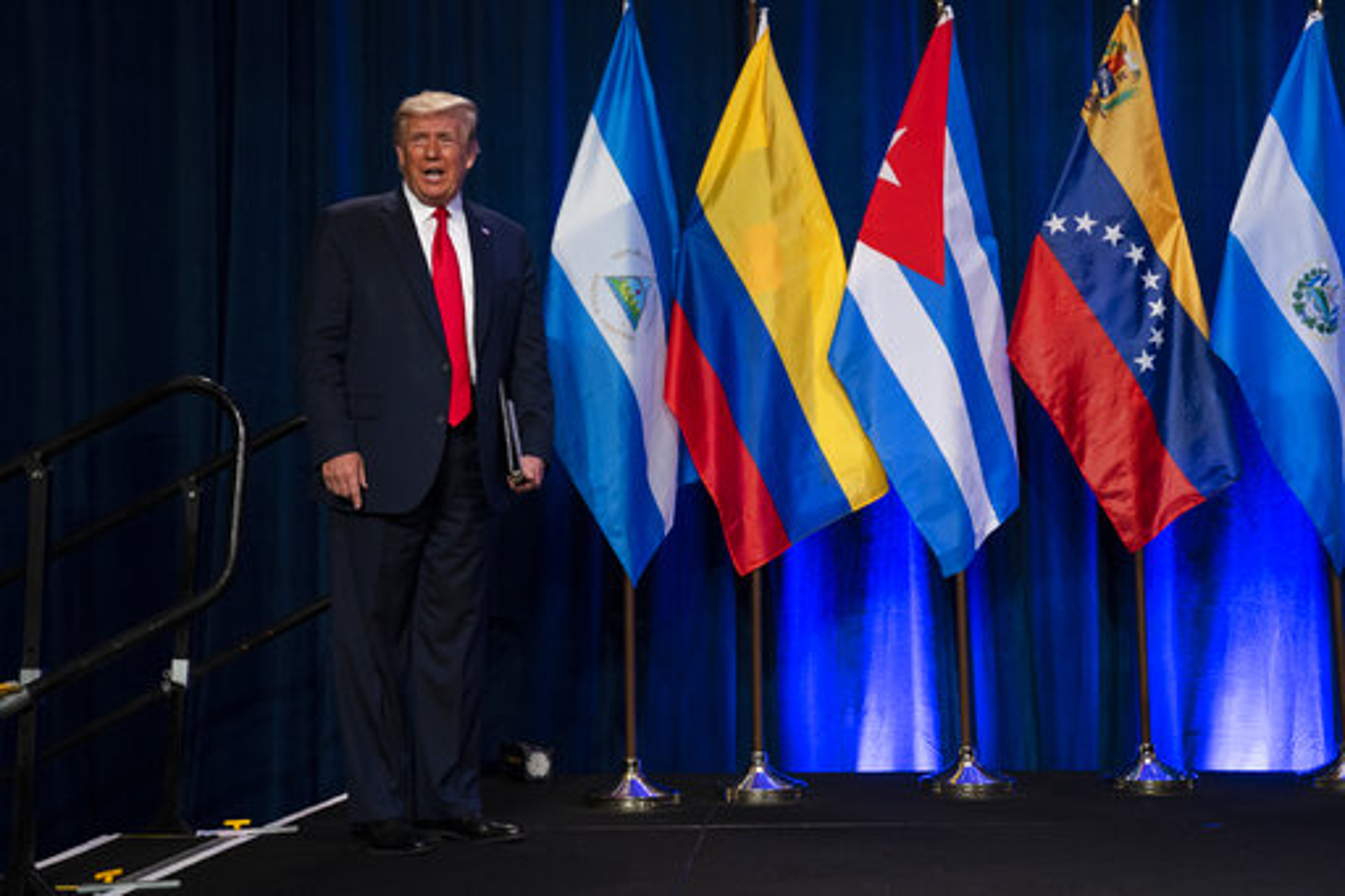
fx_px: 2054
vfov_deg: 24.6
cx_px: 672
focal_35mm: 55
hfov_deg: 36.3
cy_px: 448
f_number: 2.8
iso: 2500
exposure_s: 1/250
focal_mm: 55
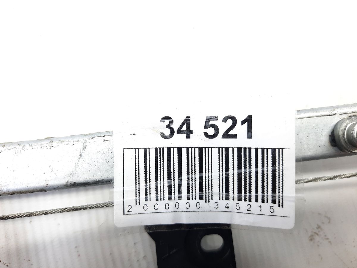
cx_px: 178
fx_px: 258
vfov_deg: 54.9
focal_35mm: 25
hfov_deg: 69.4
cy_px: 134
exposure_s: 1/50
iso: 160
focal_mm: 4.6
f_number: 2
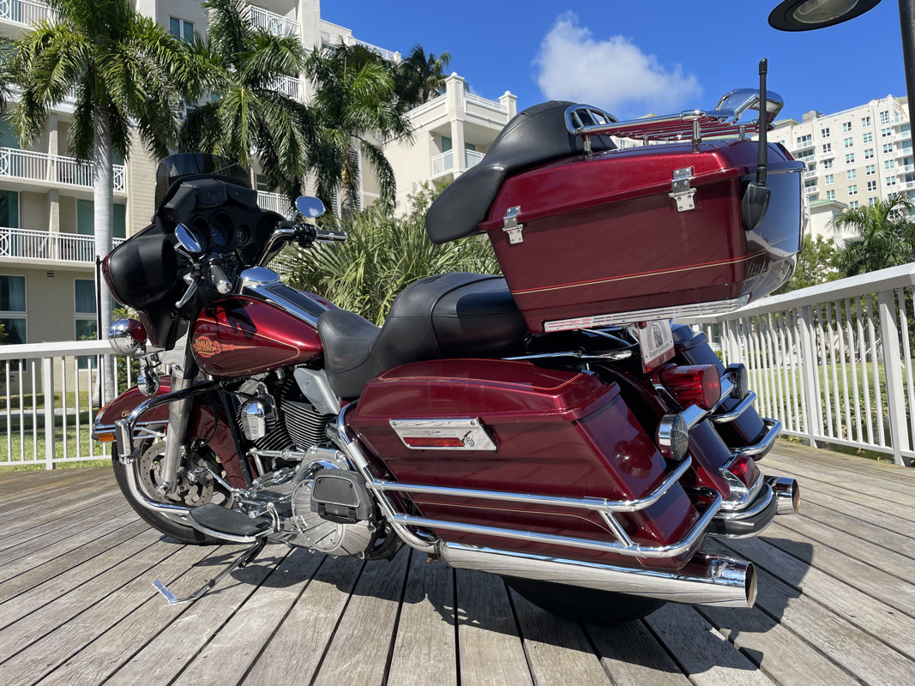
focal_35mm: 26
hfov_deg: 67.3
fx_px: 687
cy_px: 343
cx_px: 458
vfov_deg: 53.1
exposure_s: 1/2092
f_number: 1.6
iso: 32
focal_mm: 4.2
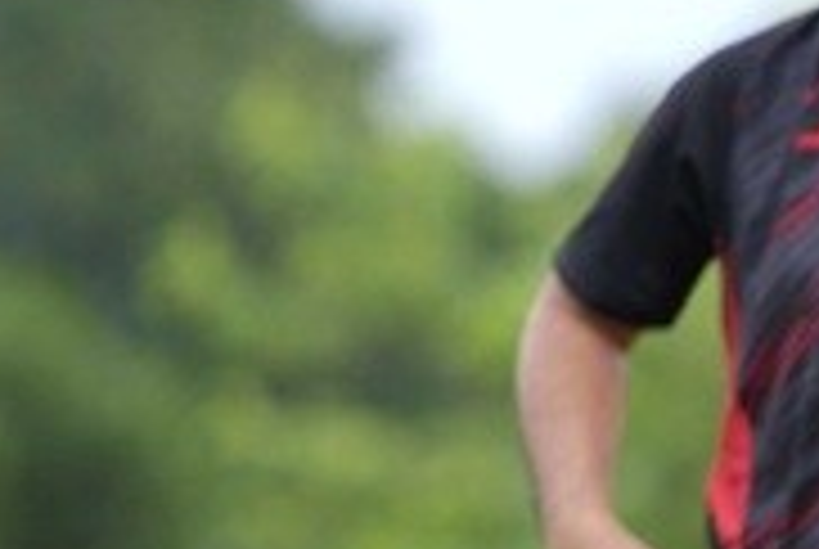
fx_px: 17477
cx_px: 117
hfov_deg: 2.7
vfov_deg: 1.8
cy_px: 117
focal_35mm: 767
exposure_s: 1/800
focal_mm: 200
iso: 200
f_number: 2.8
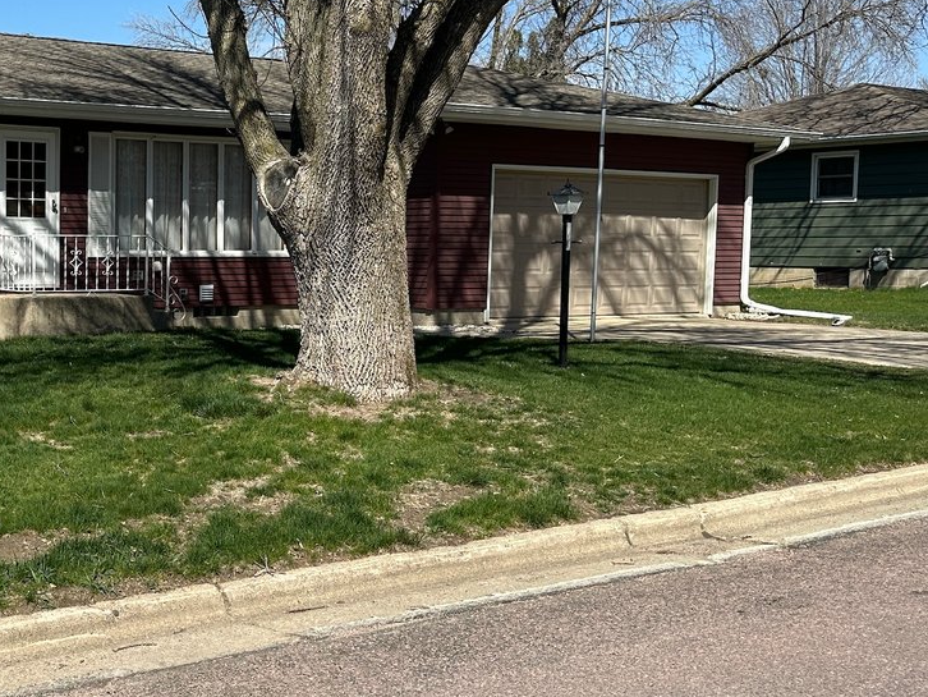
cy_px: 359
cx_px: 75
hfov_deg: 35.7
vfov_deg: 29.1
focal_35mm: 50
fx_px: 1341
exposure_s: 1/4762
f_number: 1.78
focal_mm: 6.86
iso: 80
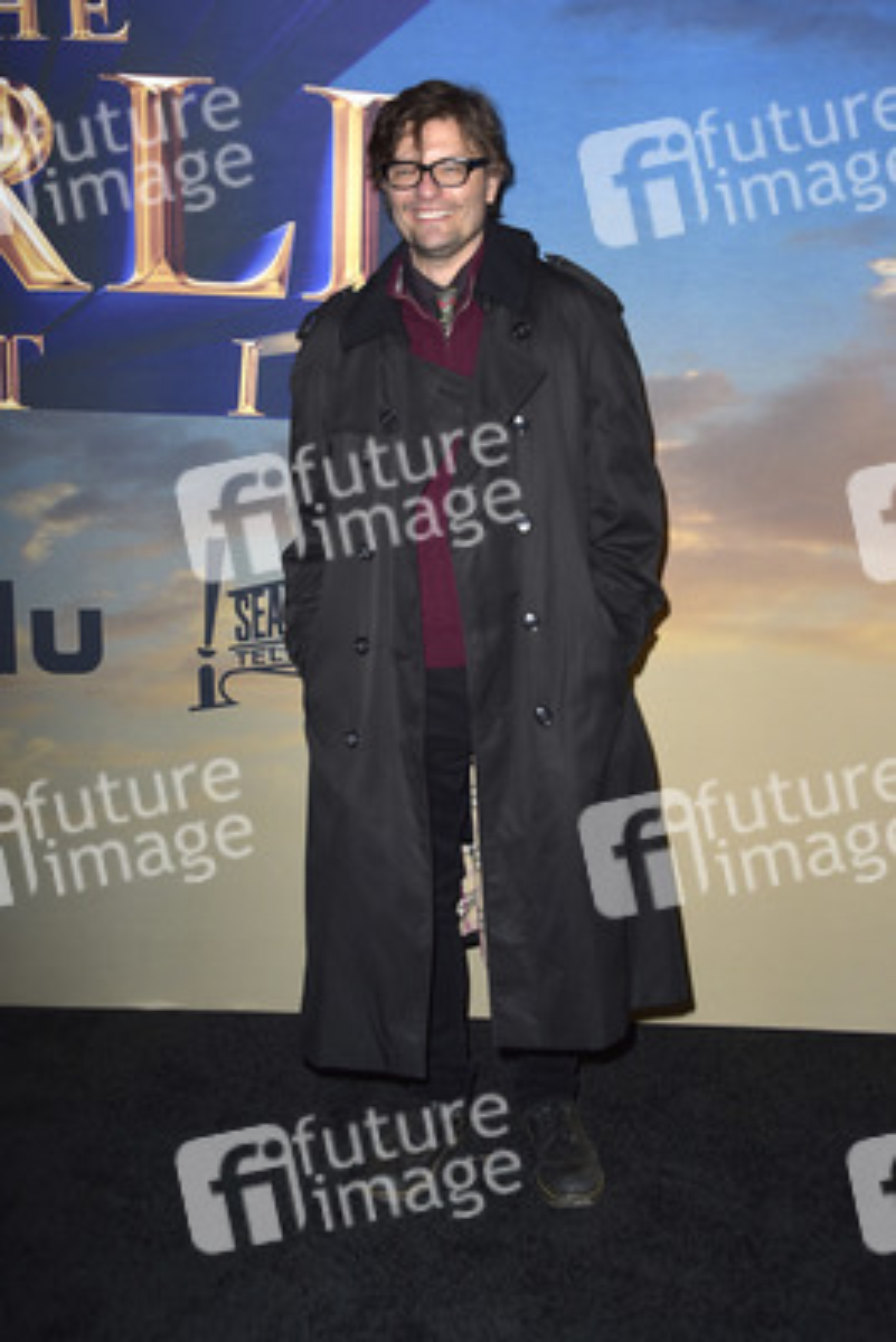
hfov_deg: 31.9
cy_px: 671
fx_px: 1567
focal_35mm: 42
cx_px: 448
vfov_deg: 46.4
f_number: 6.3
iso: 320
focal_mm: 42
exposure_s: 1/250
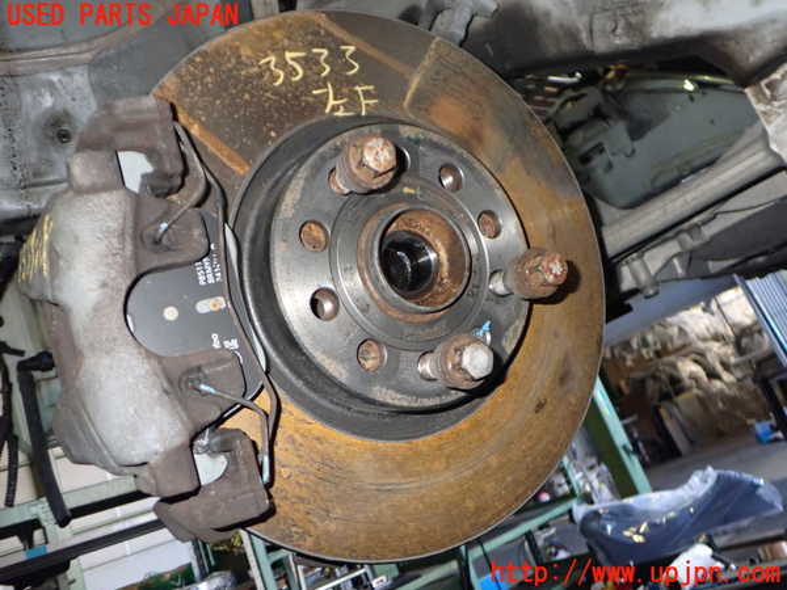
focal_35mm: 30
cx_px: 394
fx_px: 682
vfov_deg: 46.8
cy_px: 295
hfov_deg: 60.0
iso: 800
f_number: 6.3
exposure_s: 1/30
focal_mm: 5.4
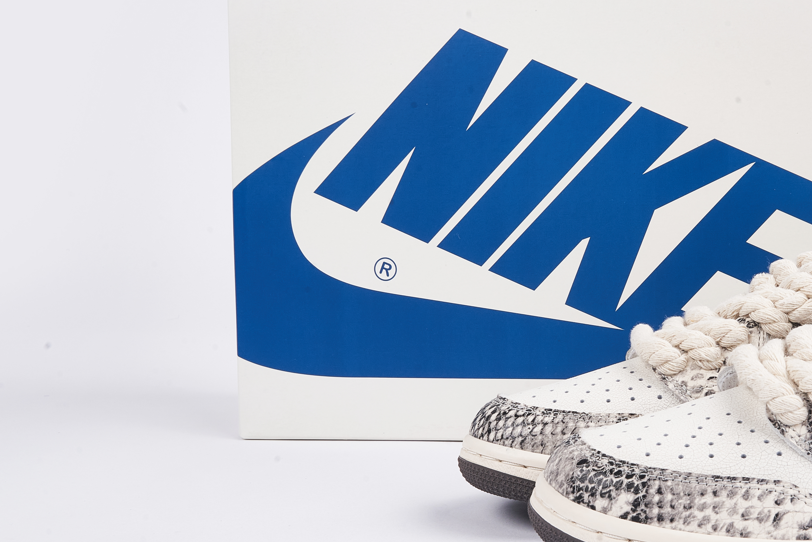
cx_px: 683
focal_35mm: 62
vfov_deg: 21.9
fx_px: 1398
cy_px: 292
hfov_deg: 31.3
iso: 160
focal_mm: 34
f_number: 22
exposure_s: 1/25
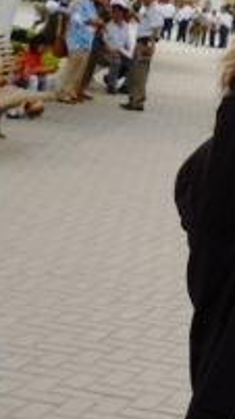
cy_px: -27
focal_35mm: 97
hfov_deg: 10.6
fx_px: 1075
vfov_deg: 21.0
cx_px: 576
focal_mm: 5
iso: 100
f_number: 3.1
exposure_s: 1/1600
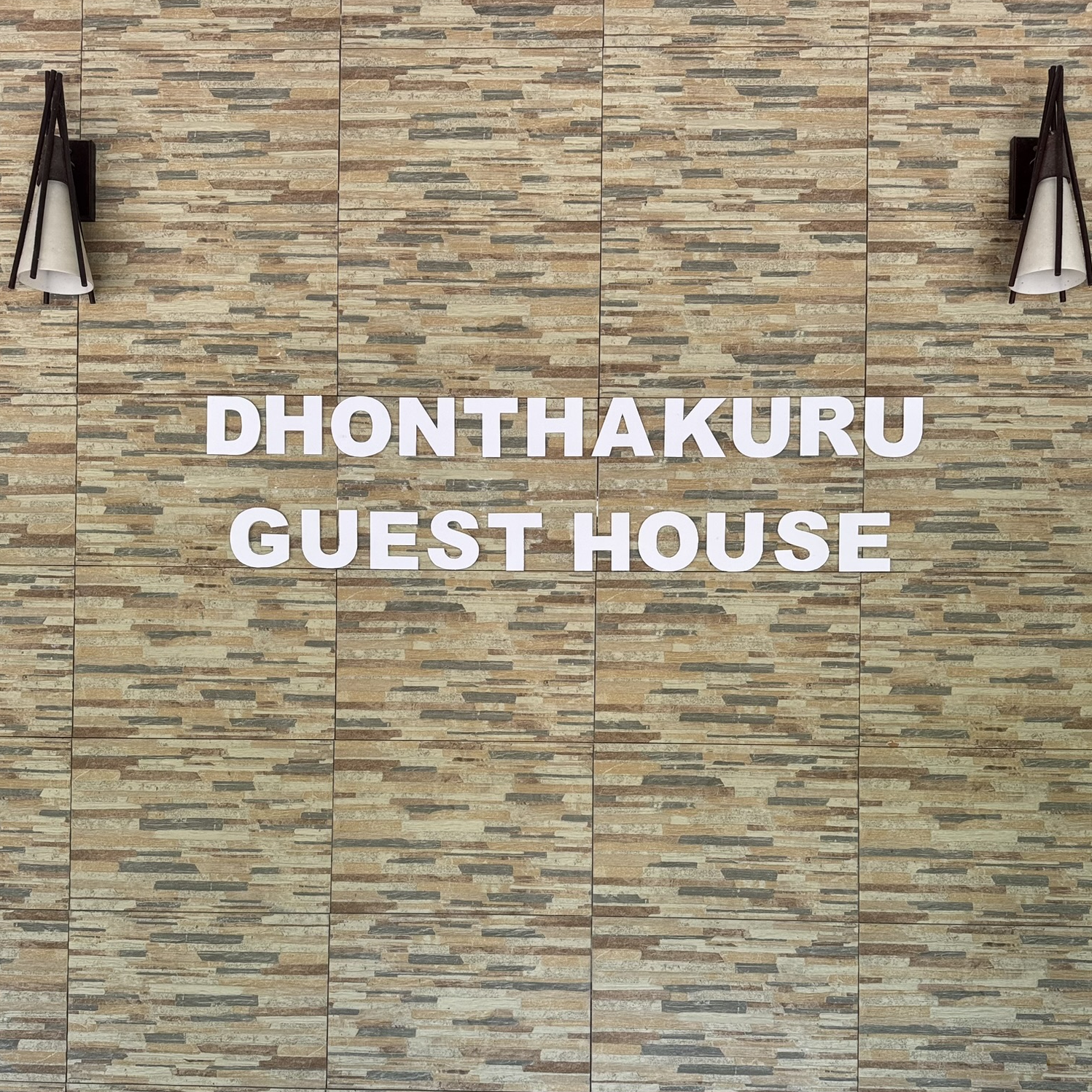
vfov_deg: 55.2
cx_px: 545
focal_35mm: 29
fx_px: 1035
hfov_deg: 55.6
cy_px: 655
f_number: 1.78
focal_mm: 6.76
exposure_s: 1/121
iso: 160
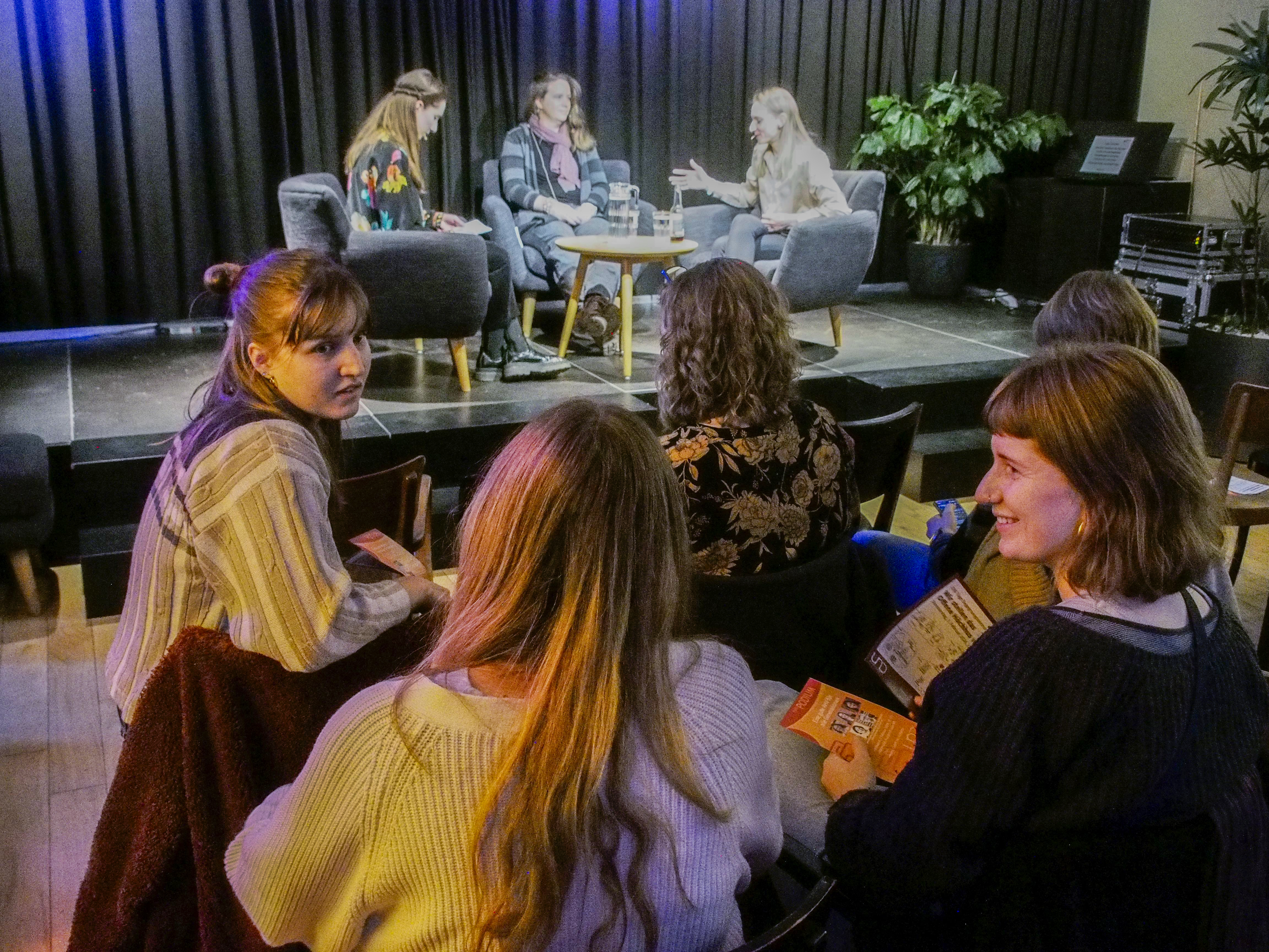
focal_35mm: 34
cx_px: 634
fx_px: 1246
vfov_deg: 41.8
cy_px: 476
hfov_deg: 54.0
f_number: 4.5
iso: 6400
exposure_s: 1/60
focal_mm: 17
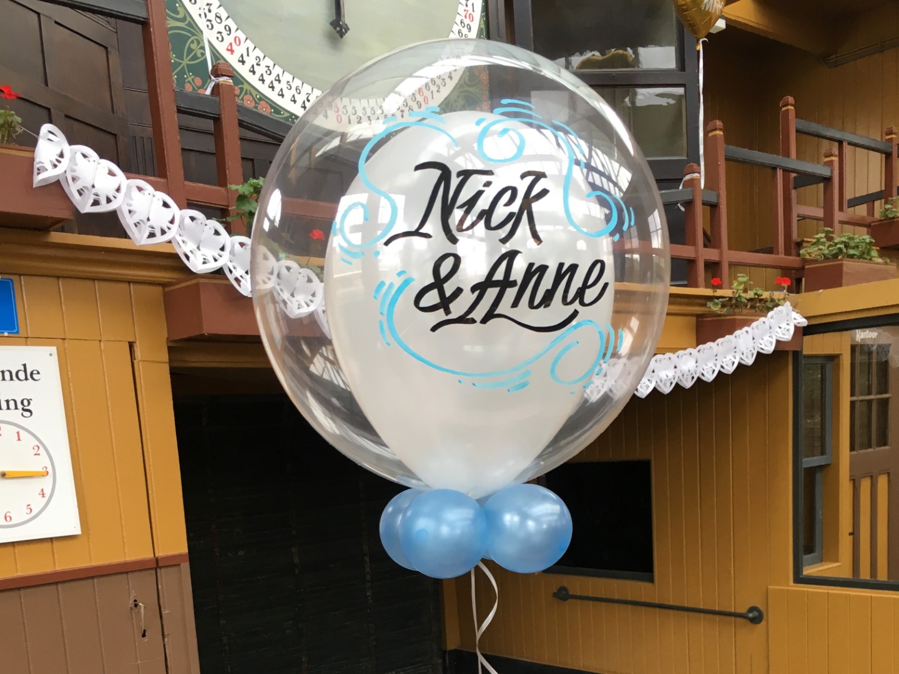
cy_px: 337
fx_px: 753
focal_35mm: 29
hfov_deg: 61.7
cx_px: 450
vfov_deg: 48.2
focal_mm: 4.15
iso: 32
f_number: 2.2
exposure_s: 1/33
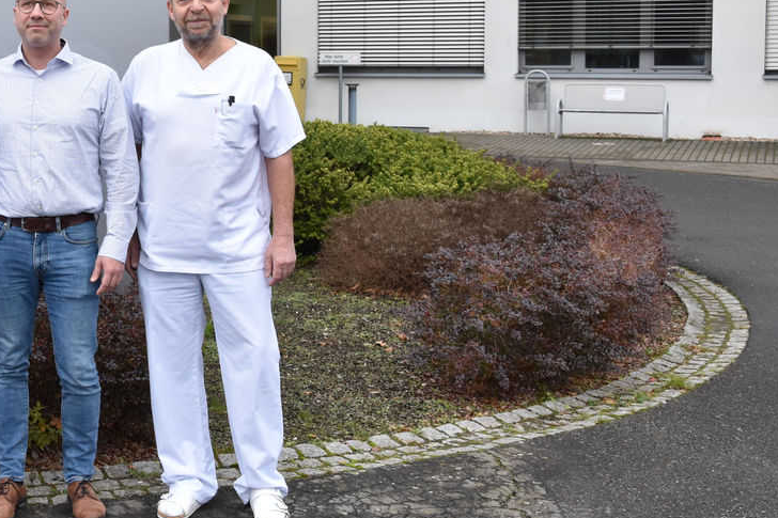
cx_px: 107
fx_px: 1253
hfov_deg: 33.0
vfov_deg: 23.1
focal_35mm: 58
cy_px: 109
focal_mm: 22
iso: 800
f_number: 8
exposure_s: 1/250
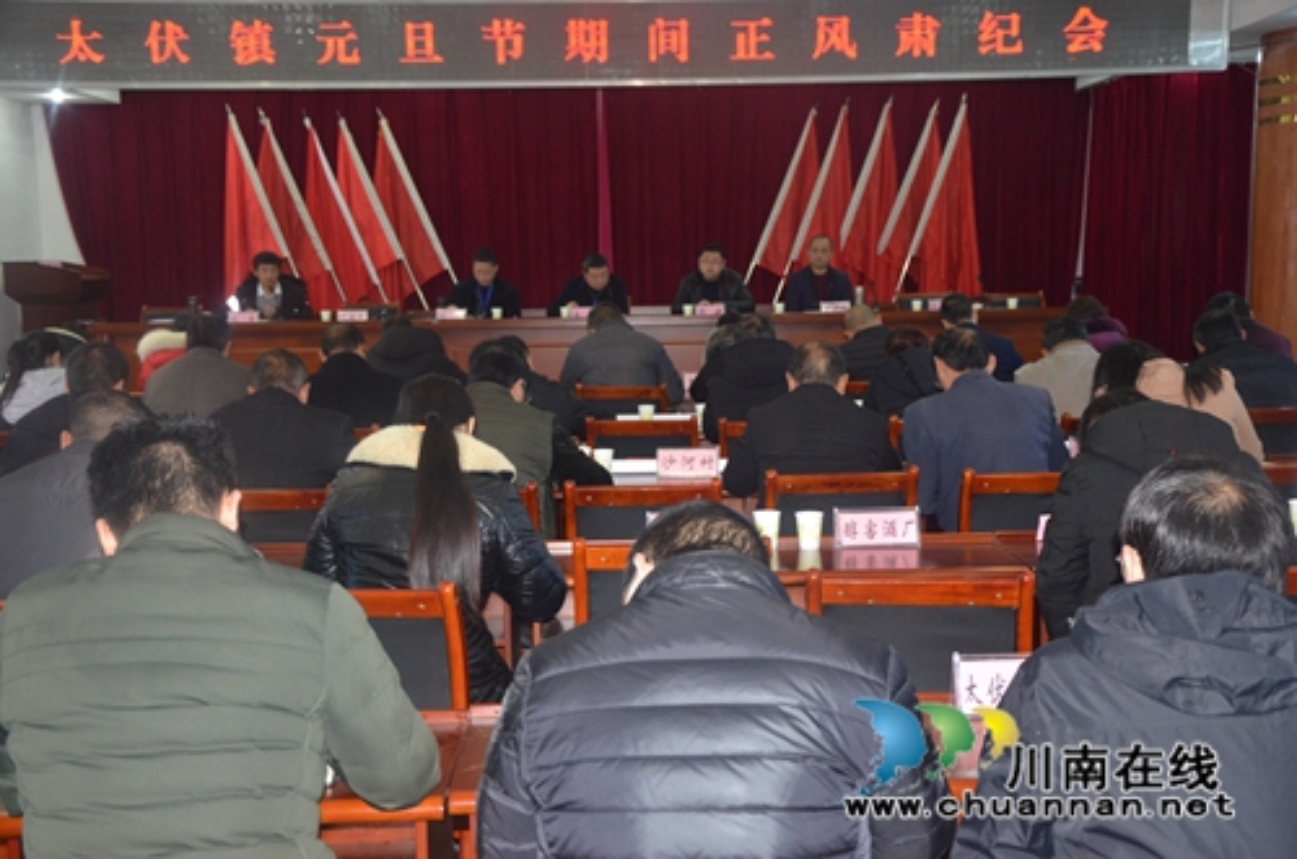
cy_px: 430
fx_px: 1725
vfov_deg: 27.9
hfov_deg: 41.2
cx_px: 648
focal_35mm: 48
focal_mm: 32
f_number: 4.2
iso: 800
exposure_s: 1/60
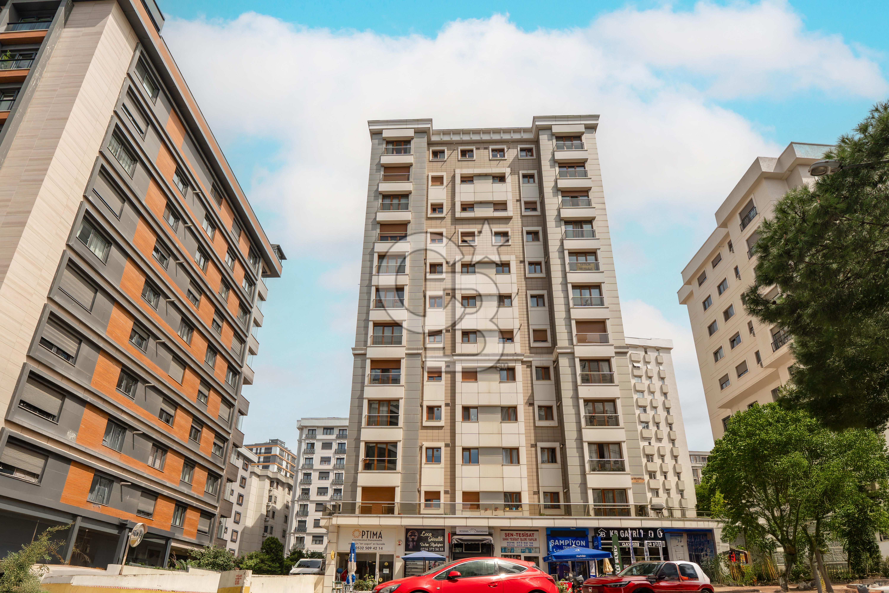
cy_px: 296
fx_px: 395
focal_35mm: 16
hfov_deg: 96.7
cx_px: 444
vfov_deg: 73.7
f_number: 8
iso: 250
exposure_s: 1/320
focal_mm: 16
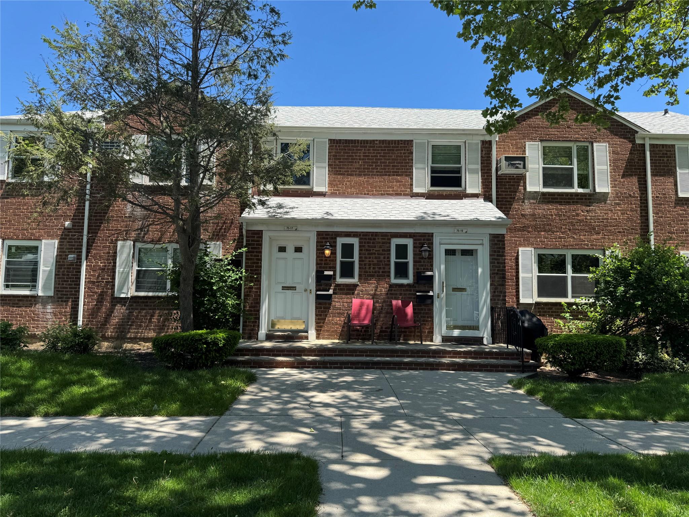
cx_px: 344
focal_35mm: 24
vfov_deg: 56.8
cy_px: 258
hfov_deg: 71.6
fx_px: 478
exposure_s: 1/1524
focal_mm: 6.76
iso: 80
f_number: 1.78
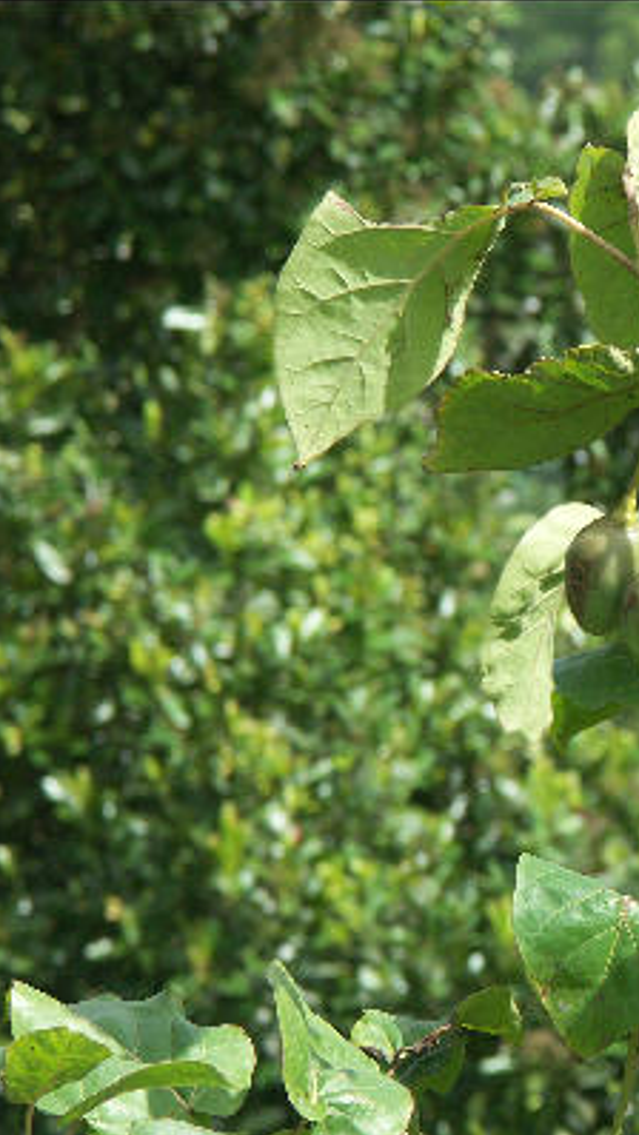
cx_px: 680
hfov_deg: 4.7
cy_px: 568
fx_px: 7828
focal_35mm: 260
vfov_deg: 8.3
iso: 100
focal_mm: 45.1
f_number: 5
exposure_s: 1/400
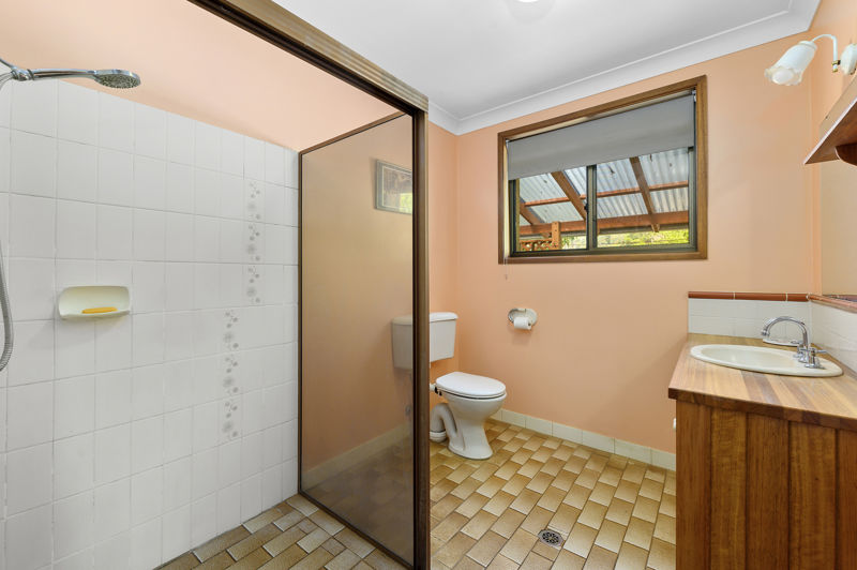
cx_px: 428
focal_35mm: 14
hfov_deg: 104.3
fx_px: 333
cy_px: 285
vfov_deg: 81.1
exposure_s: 1/1.67
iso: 200
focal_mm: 14
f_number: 7.1
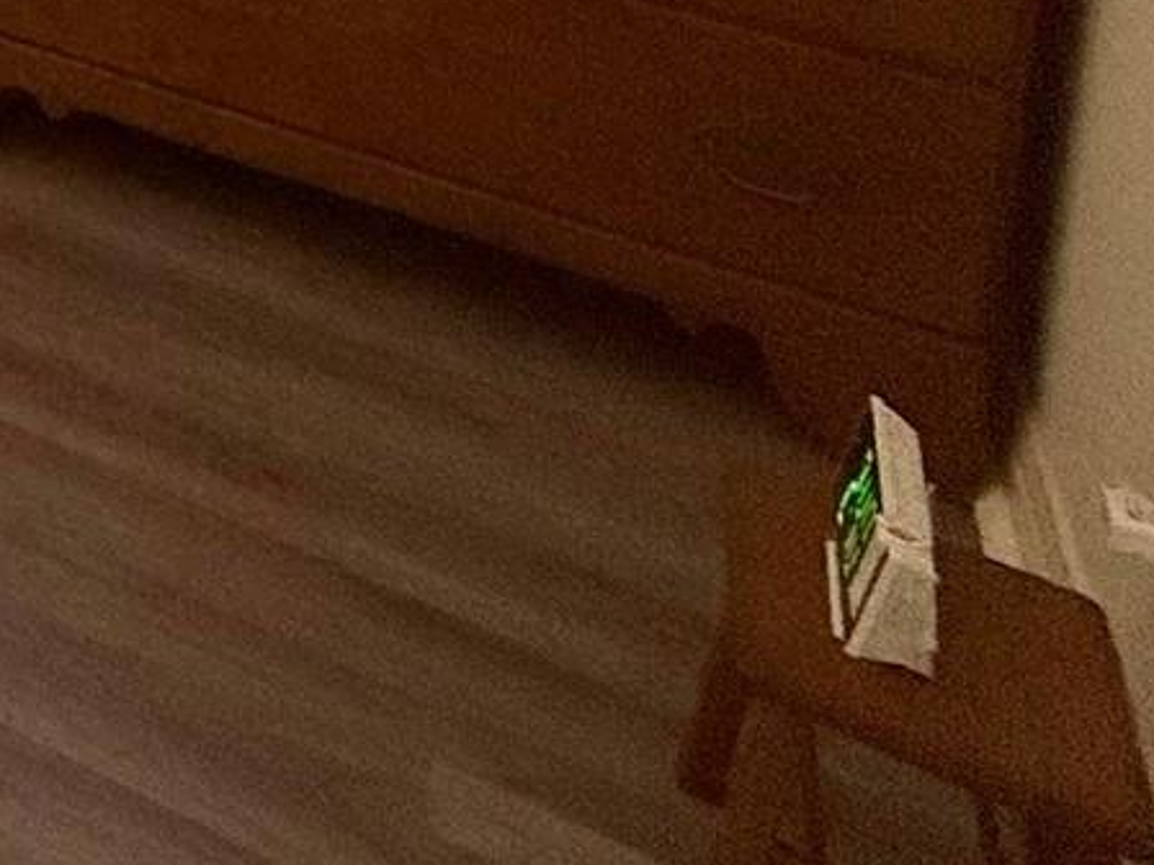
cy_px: -904
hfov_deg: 18.1
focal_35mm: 64
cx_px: -1242
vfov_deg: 16.7
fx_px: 2134
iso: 125
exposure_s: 1/99
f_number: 2.2
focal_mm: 2.22
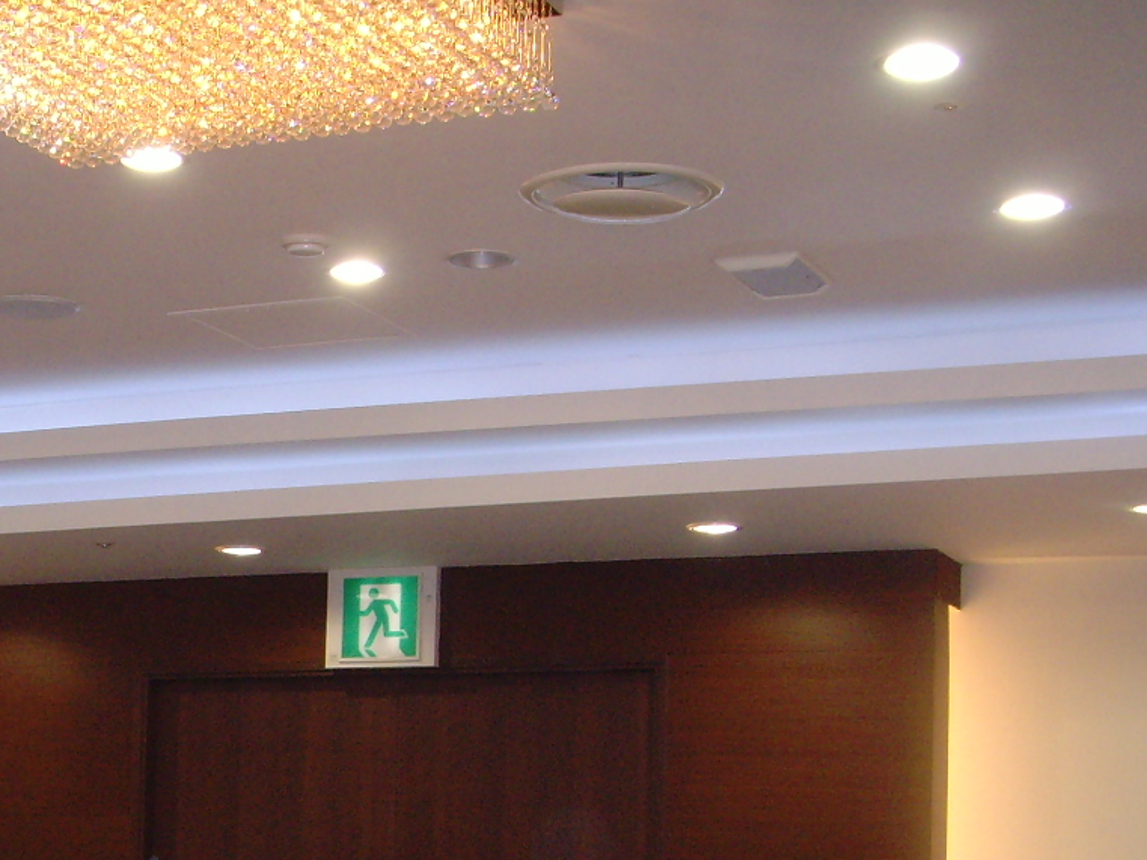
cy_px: 846
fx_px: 2717
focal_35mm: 82
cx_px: -9
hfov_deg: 22.9
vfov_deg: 17.6
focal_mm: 6.6
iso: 200
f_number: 3.5
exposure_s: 1/45
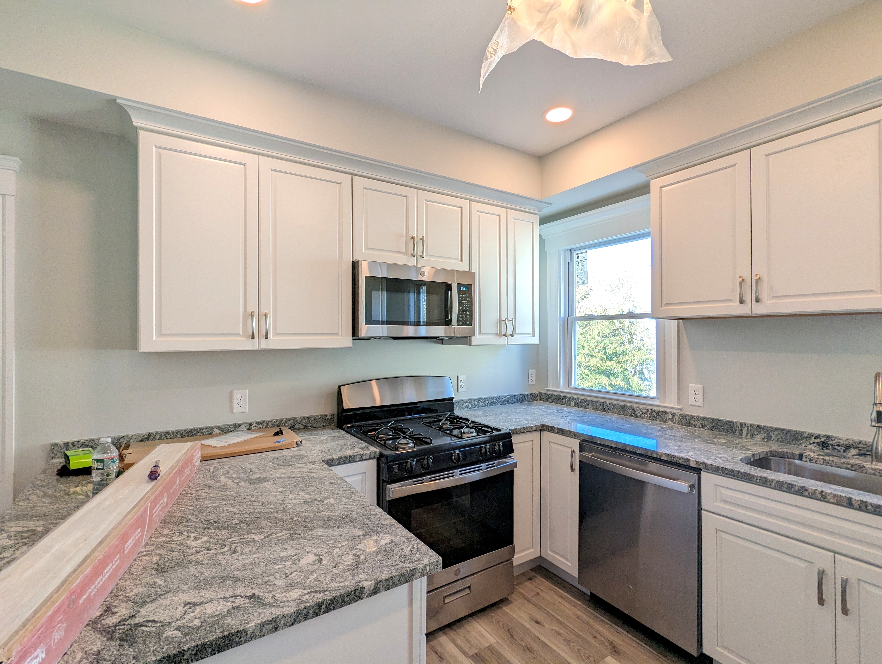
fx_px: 408
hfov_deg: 94.4
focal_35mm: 16
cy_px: 332
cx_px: 441
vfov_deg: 78.2
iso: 52
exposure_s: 1/120
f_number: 2.2
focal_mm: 2.35
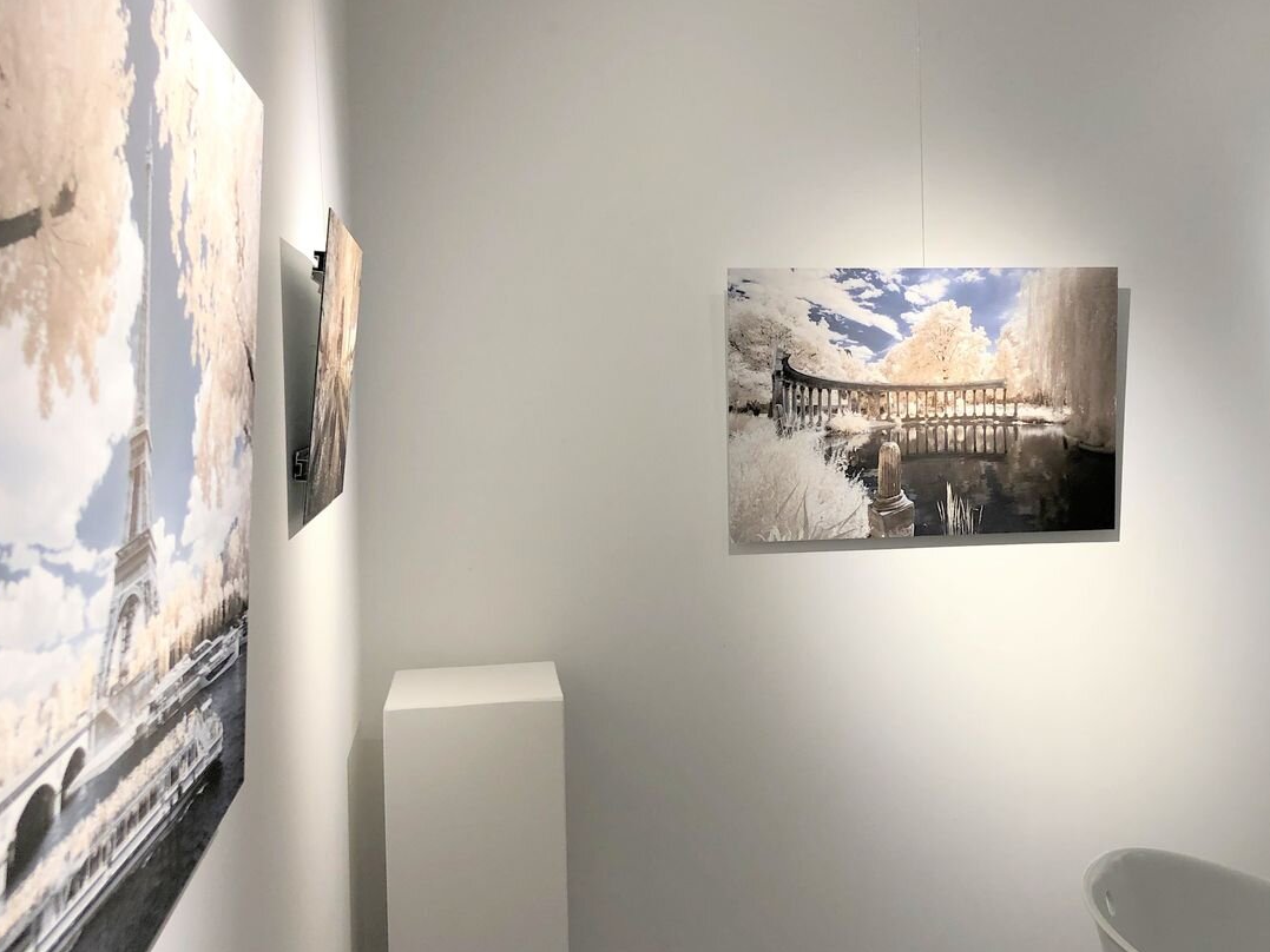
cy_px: 429
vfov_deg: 36.8
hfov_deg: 47.4
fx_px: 1431
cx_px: 795
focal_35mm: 39
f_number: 1.8
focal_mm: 3.99
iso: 32
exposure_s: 1/33
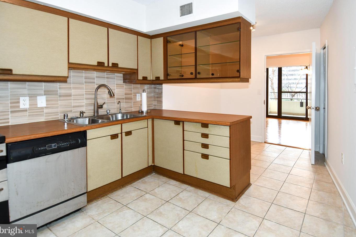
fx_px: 188
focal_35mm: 19
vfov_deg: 64.5
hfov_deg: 86.9
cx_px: 184
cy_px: 112
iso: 450
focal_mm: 12
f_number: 4
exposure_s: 1/60
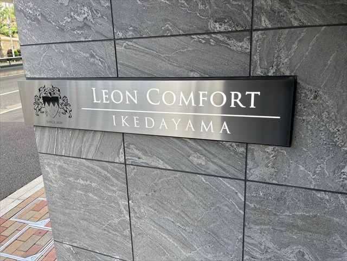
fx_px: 261
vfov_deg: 53.1
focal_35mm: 26
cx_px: 174
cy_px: 130
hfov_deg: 67.3
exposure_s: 1/170
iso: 40
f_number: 1.6
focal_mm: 5.1
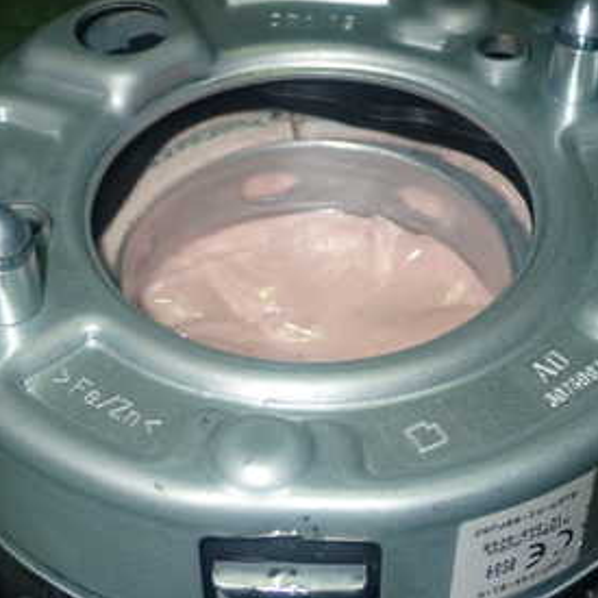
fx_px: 1544
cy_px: 411
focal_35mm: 79
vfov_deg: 21.8
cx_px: 285
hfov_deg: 21.9
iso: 320
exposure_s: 1/40
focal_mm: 7.31
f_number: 8
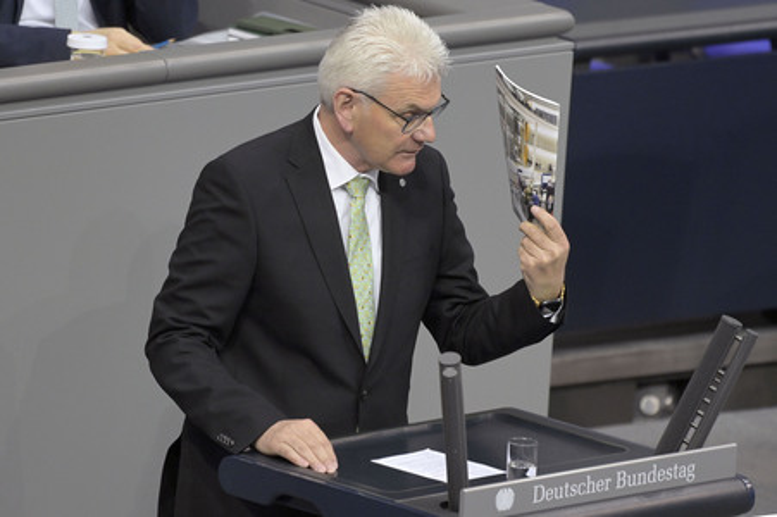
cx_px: 388
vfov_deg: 3.8
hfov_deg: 5.7
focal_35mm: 360
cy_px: 258
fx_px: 7764
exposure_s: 1/400
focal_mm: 360
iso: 6400
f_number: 5.6
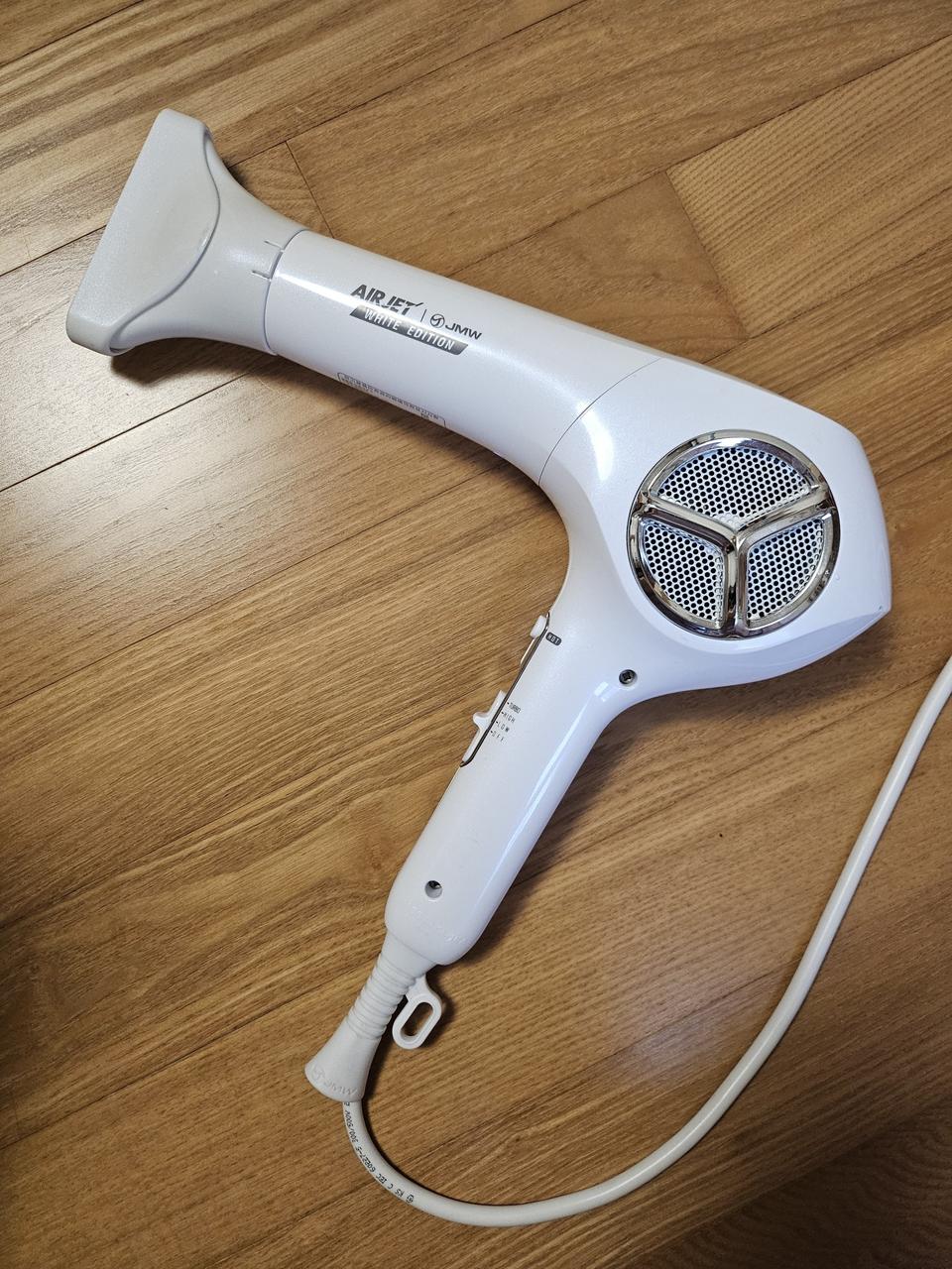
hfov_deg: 56.8
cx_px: 476
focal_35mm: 24
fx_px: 880
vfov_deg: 71.6
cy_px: 634
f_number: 1.8
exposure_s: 1/120
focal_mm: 5
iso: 640
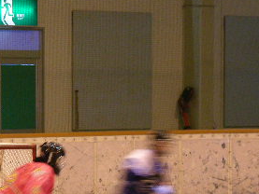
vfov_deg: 5.0
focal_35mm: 296
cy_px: 202
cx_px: 71
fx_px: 2216
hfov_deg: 6.7
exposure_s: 1/18.8
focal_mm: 21.3
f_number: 3.5
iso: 200
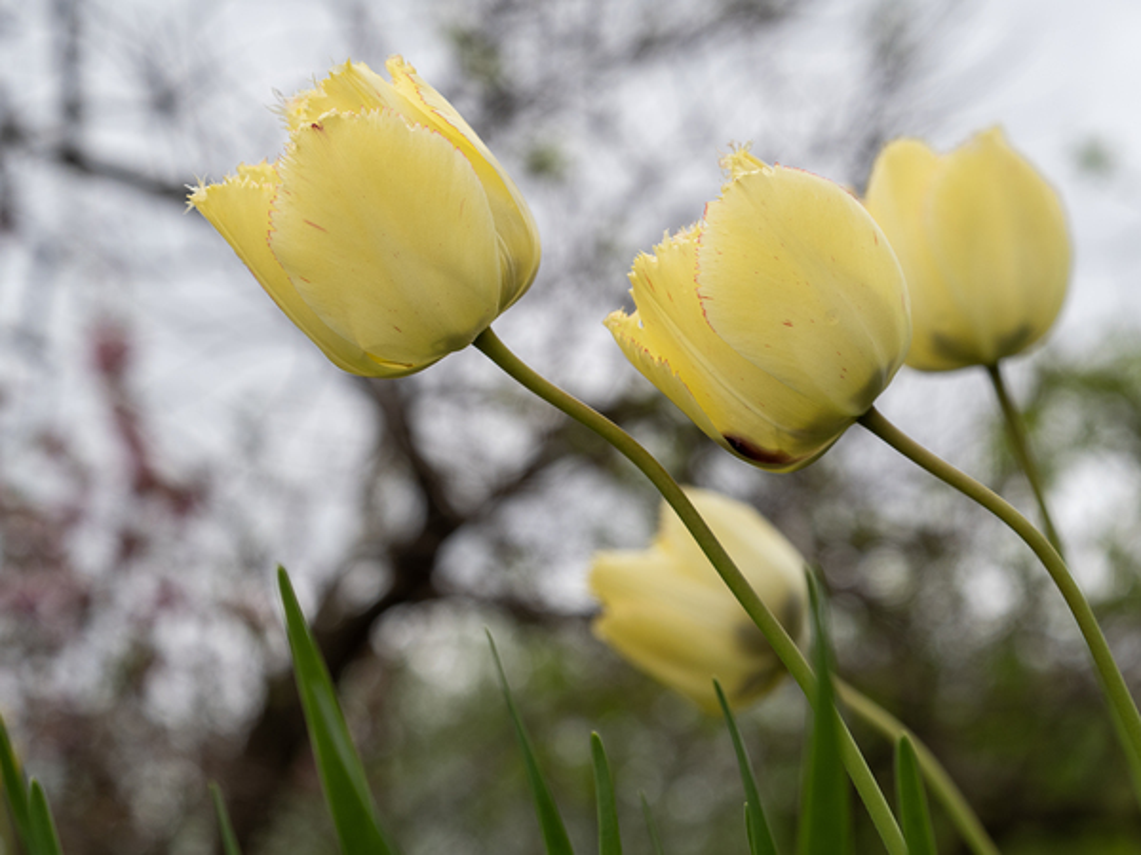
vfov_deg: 13.2
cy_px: 428
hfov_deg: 17.6
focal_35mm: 112
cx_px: 570
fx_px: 3692
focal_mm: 56
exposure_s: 1/250
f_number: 6.3
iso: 200
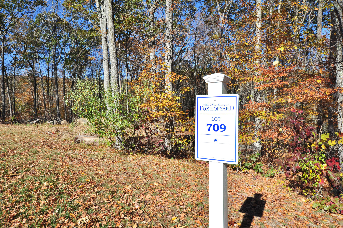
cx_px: 172
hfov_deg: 70.5
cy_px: 114
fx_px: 243
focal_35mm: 26
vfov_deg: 50.3
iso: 400
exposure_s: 1/800
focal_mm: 17
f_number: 8
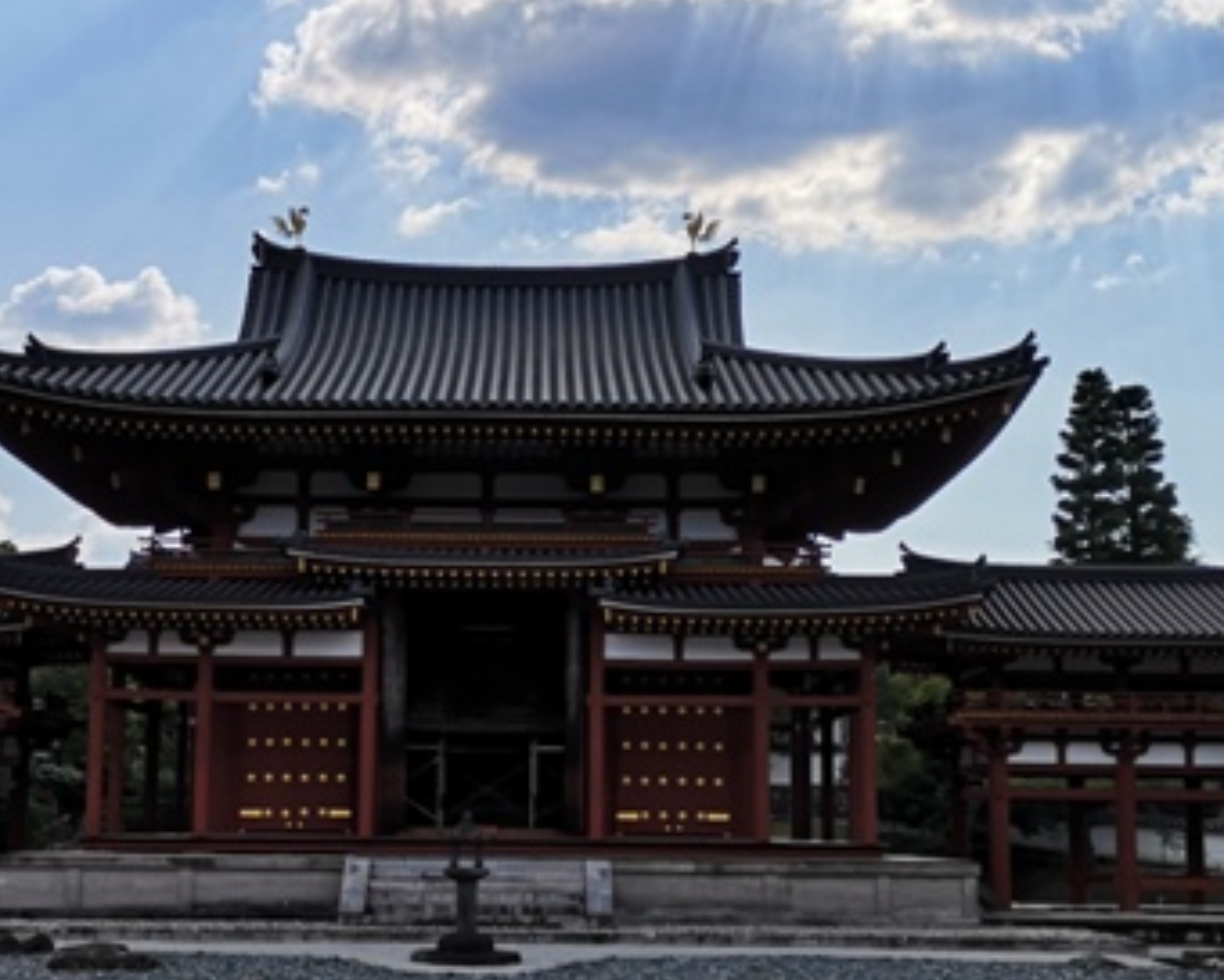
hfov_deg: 30.4
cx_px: 508
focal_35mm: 62
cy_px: 544
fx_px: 2246
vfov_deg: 24.6
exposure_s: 1/5848
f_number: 1.8
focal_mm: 3.95
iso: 50
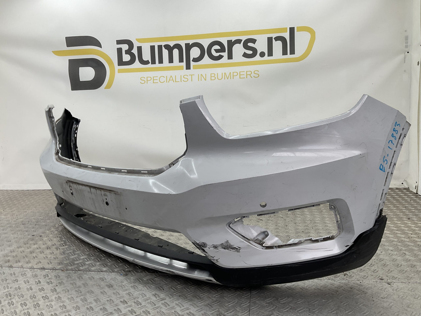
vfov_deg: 48.2
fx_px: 353
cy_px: 158
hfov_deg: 61.7
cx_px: 210
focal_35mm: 29
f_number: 1.8
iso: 16
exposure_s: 1/120
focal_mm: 3
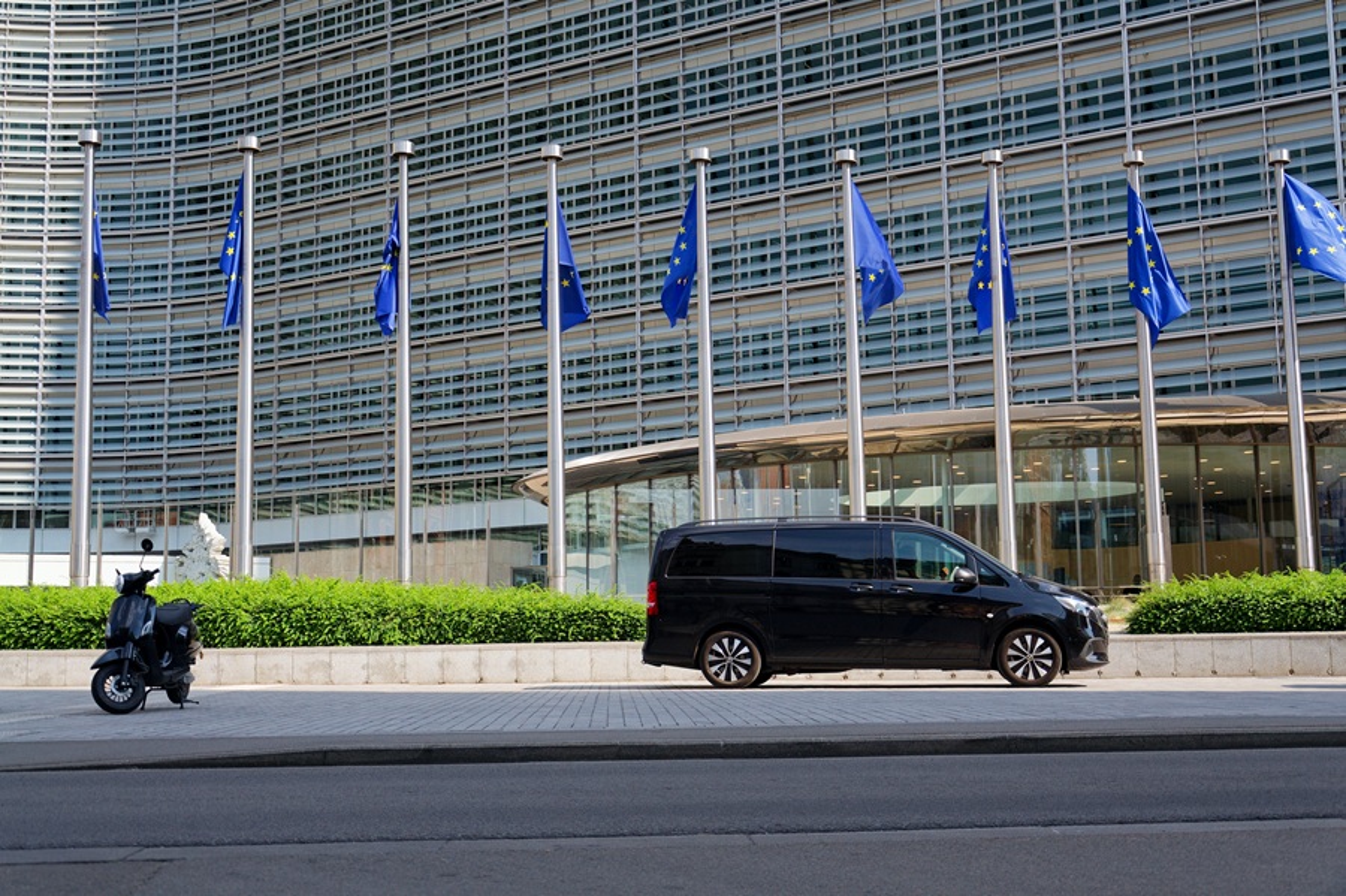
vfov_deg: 29.8
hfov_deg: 43.6
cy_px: 448
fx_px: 1682
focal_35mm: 45
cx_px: 673
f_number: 4.5
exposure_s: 1/400
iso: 100
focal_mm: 30
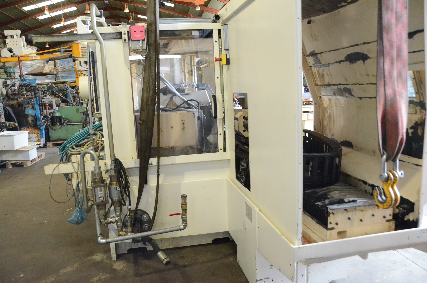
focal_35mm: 30
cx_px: 214
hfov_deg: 62.0
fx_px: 355
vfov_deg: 43.4
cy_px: 142
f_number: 3.5
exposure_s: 1/400
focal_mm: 20
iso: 6400
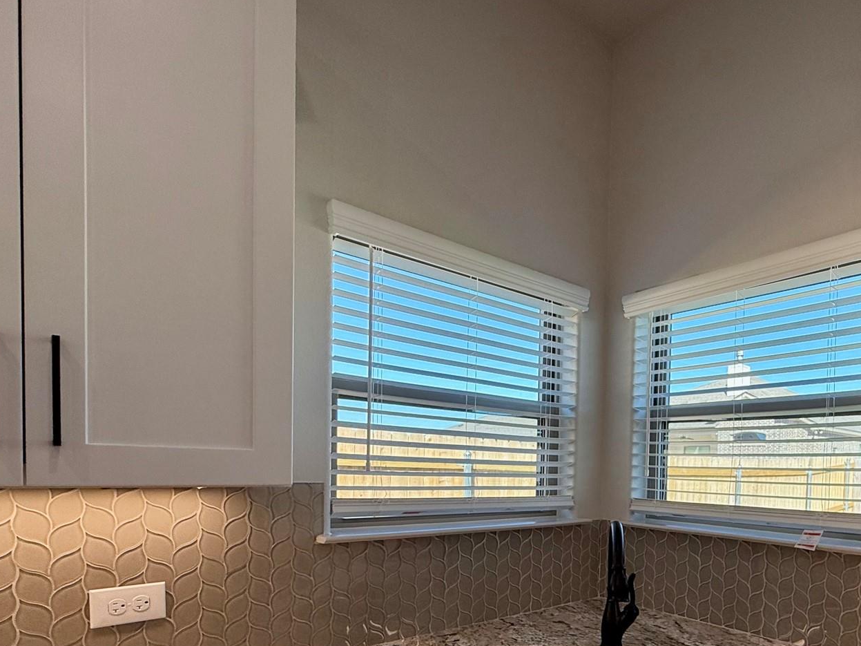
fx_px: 572
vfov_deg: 55.8
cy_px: 489
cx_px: 611
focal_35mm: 23
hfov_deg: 70.5
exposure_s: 1/282
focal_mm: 2.22
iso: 64
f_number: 2.2
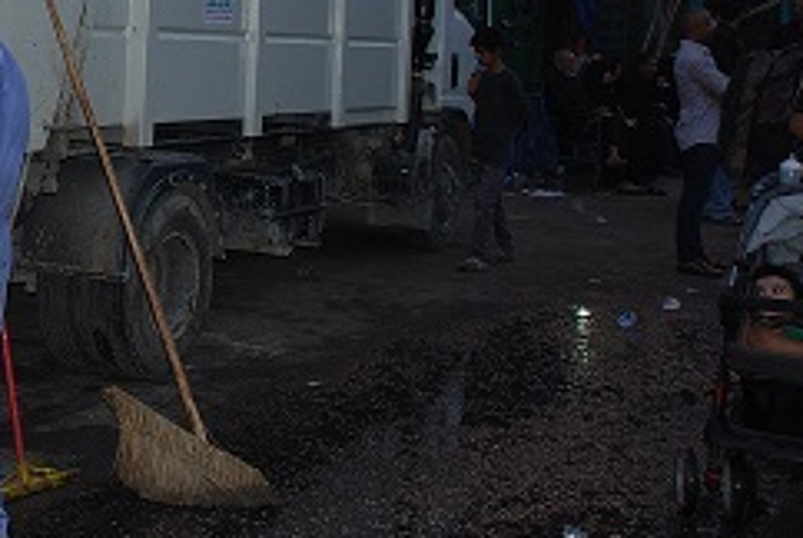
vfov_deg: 20.2
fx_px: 1474
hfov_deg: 28.9
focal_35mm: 66
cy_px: 33
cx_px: 43
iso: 200
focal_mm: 22
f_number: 3.8
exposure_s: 1/60
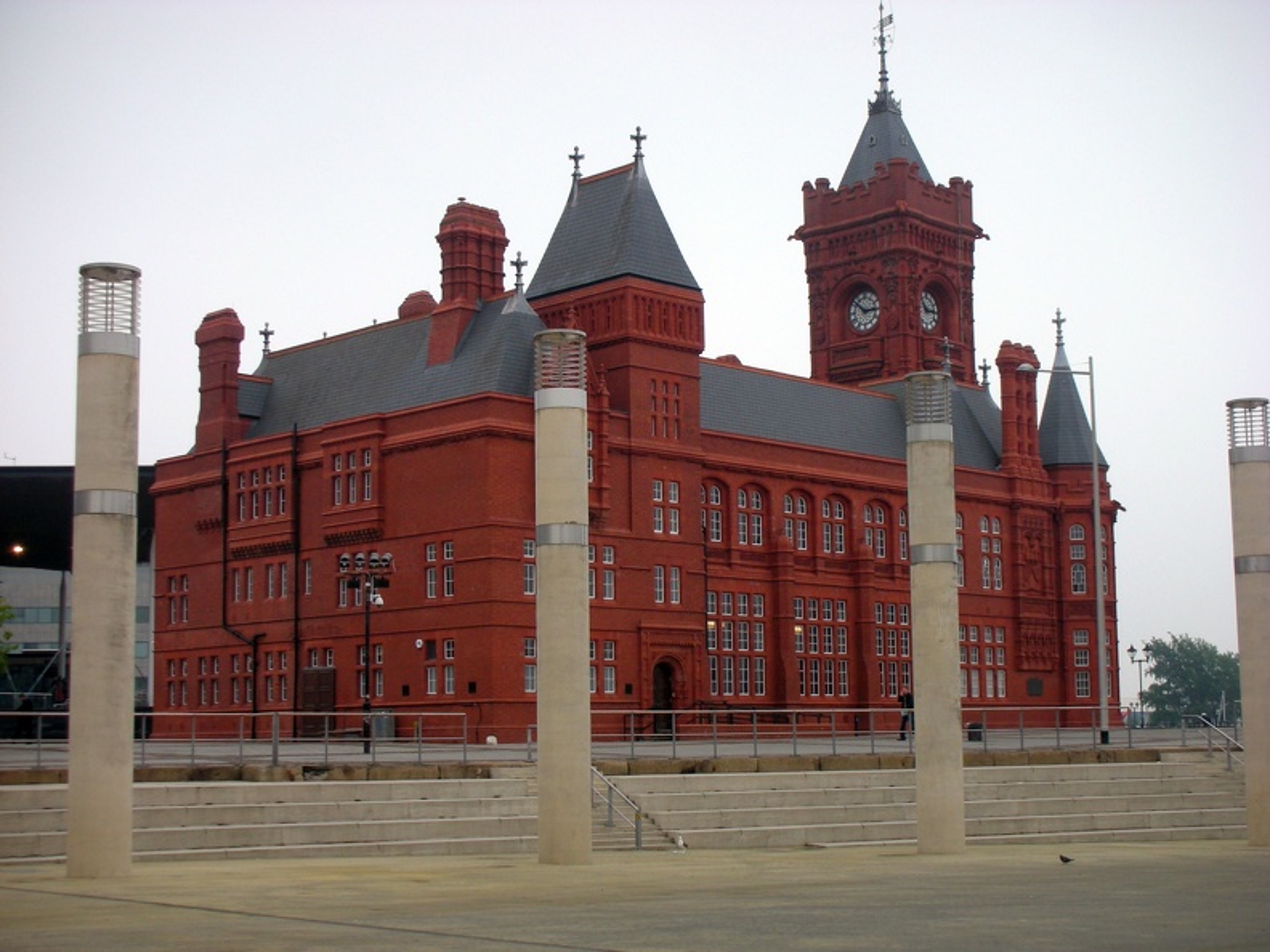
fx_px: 1944
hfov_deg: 36.2
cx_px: 635
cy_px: 476
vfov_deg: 27.5
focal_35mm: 53
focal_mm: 8.8
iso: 50
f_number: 3.5
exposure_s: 1/263
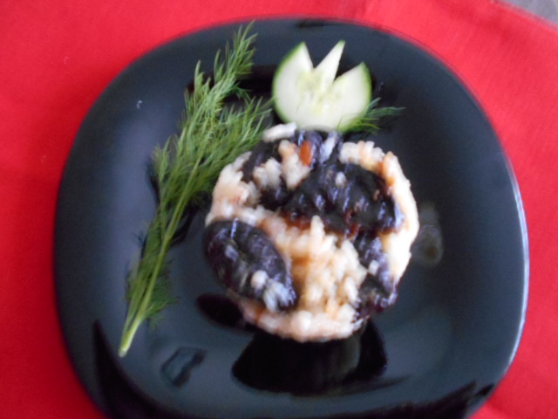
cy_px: 210
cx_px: 279
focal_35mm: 26
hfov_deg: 67.3
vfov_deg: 53.1
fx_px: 419
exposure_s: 1/5
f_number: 3.2
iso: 800
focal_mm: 4.6
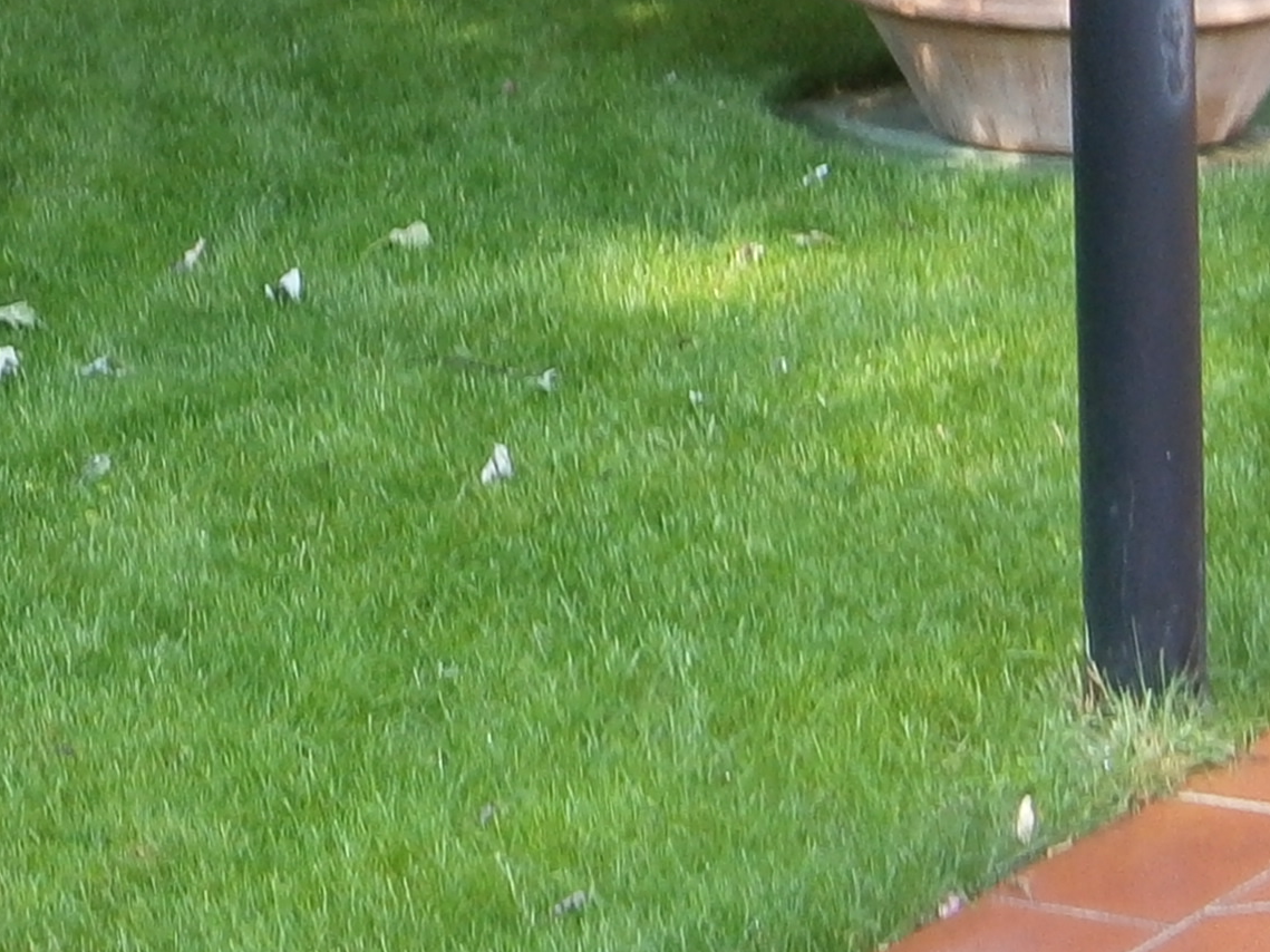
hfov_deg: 11.1
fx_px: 6493
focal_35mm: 177
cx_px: 154
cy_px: -99
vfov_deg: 8.3
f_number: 3.4
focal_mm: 8.3
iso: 80
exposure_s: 1/60
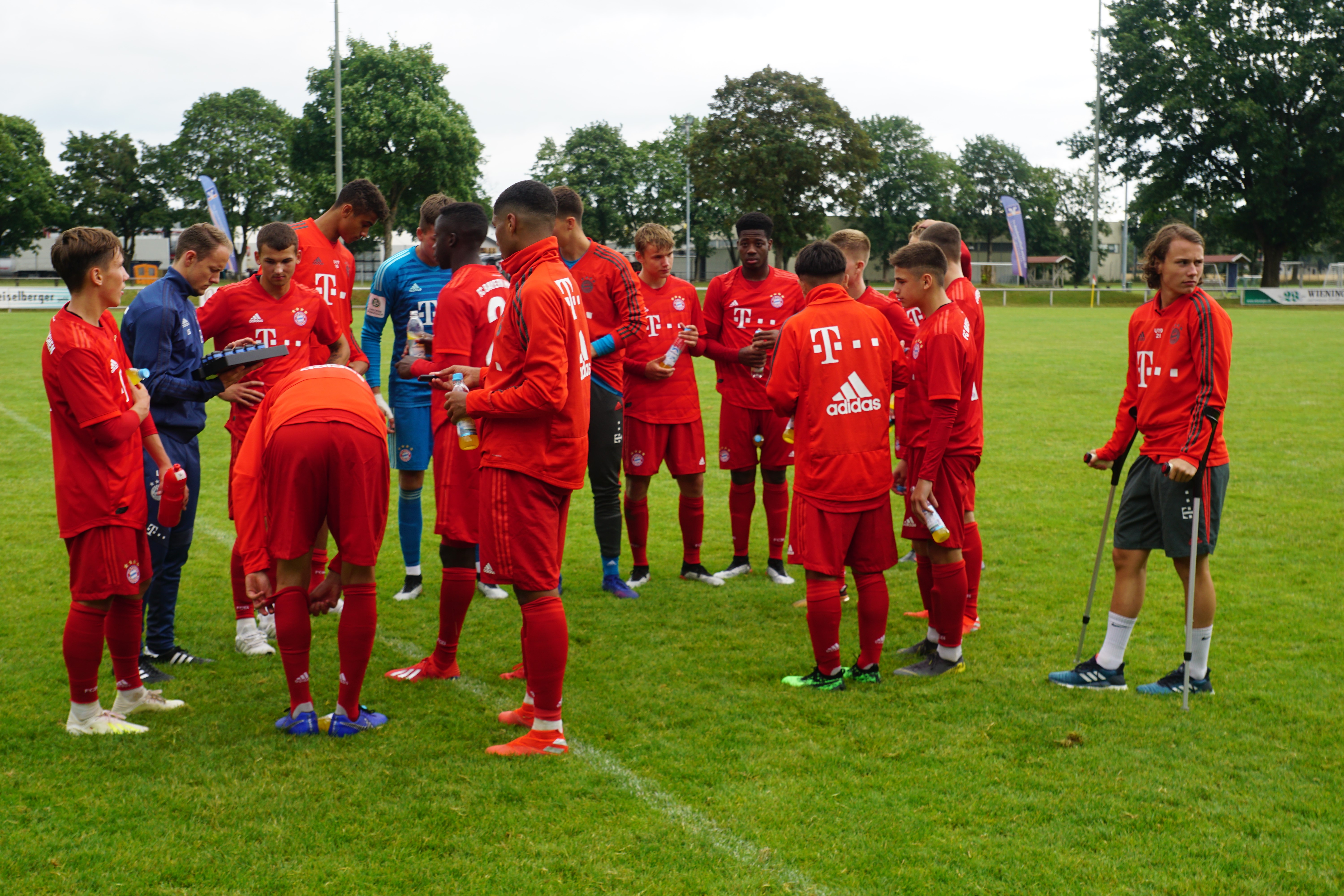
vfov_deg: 25.8
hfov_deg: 37.9
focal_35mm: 52
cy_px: 448
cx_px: 672
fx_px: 1960
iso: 100
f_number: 5.6
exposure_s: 1/80
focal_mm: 35
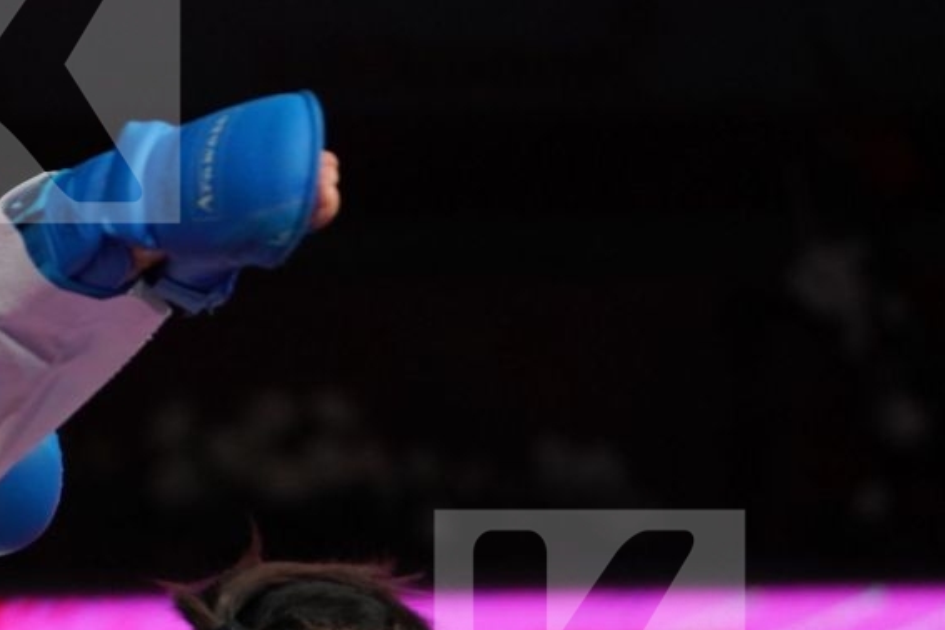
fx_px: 16667
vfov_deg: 2.2
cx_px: 25
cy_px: 662
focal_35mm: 635
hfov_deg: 3.2
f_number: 2.8
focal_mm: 200
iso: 1600
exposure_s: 1/1000
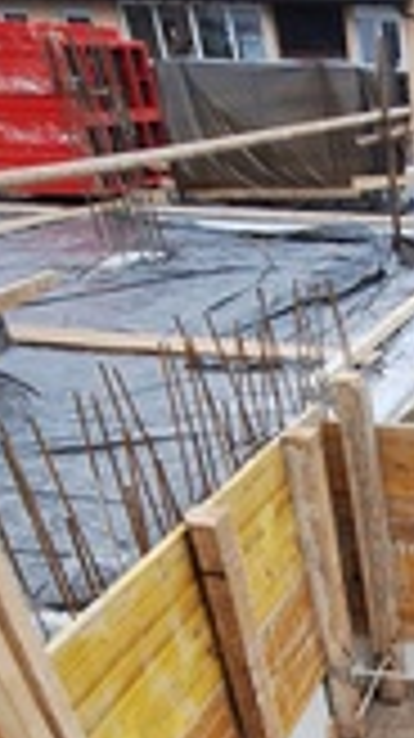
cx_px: 585
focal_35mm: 39
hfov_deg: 24.9
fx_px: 763
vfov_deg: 44.7
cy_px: 720
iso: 40
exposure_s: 1/160
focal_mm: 1.74
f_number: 2.2
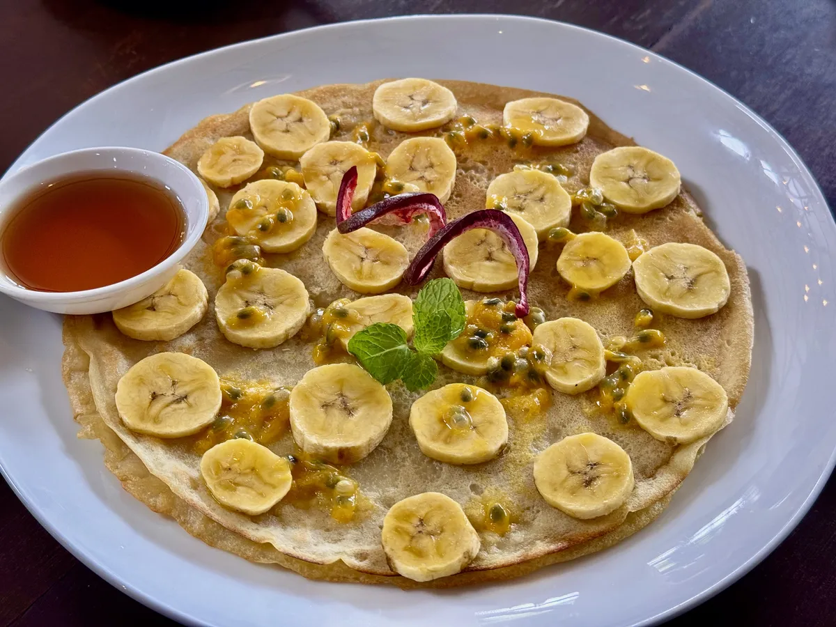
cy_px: 314
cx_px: 418
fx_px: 1159
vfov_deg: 30.3
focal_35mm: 48
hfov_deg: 39.7
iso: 125
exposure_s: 1/50
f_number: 1.78
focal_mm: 6.76
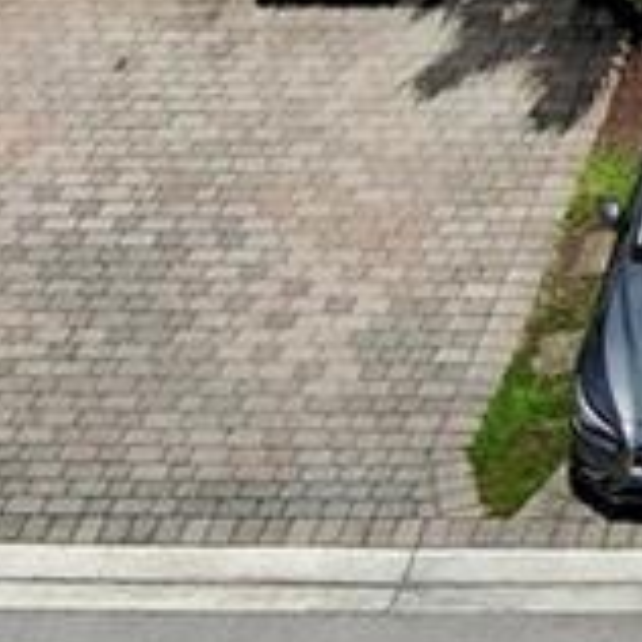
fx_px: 5246
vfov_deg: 6.9
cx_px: 2113
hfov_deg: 6.3
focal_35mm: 250
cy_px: -451
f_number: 2.8
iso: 101
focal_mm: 10.57
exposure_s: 1/3226
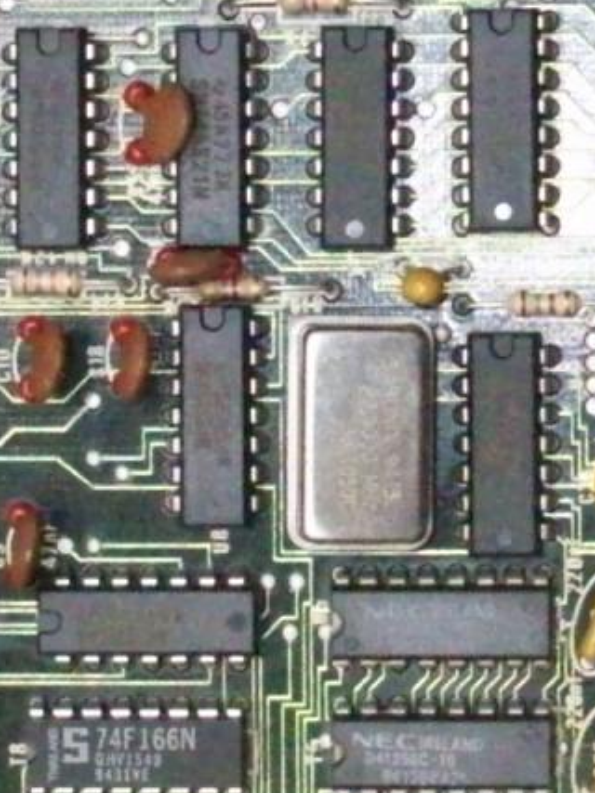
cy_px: 253
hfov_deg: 9.0
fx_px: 3738
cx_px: 645
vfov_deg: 12.1
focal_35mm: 163
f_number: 2.8
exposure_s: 1/128
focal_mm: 5.7
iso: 800
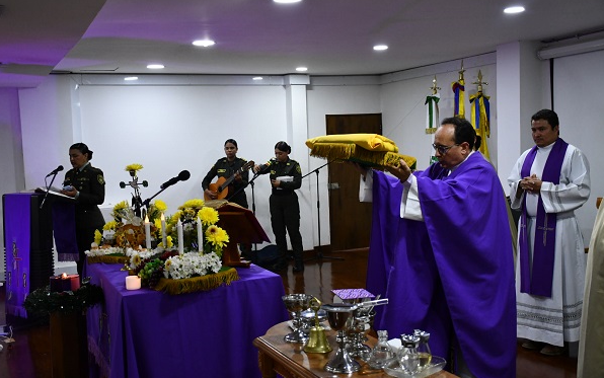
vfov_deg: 32.0
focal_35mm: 40
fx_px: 659
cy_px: 181
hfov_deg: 49.3
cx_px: 303
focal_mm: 26
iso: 1800
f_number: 3.8
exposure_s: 1/125
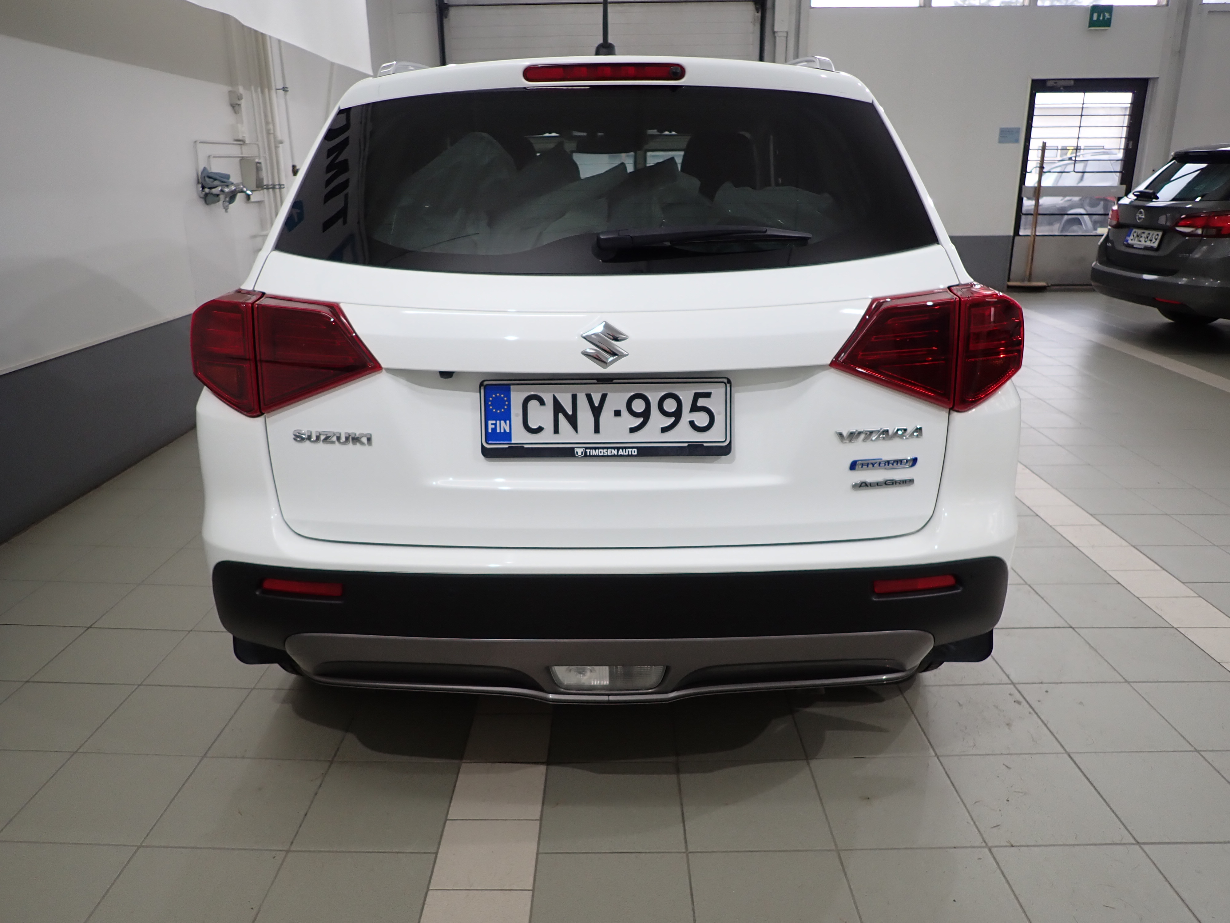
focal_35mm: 25
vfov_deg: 54.9
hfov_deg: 69.4
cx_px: 615
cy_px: 462
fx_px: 888
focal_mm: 4.5
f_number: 2
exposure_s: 1/80
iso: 100
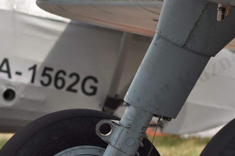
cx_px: 153
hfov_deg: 4.2
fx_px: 3215
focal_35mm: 493
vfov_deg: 2.8
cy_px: 101
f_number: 8
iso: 200
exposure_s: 1/320
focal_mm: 170
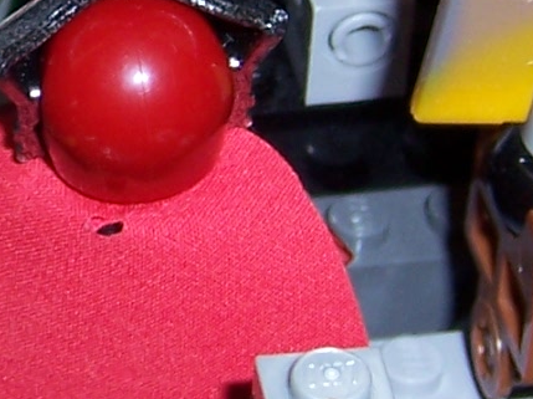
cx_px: -194
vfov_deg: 6.9
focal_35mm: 215
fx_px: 3308
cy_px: -55
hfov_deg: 9.0
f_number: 3.4
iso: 80
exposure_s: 1/60
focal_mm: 6.7
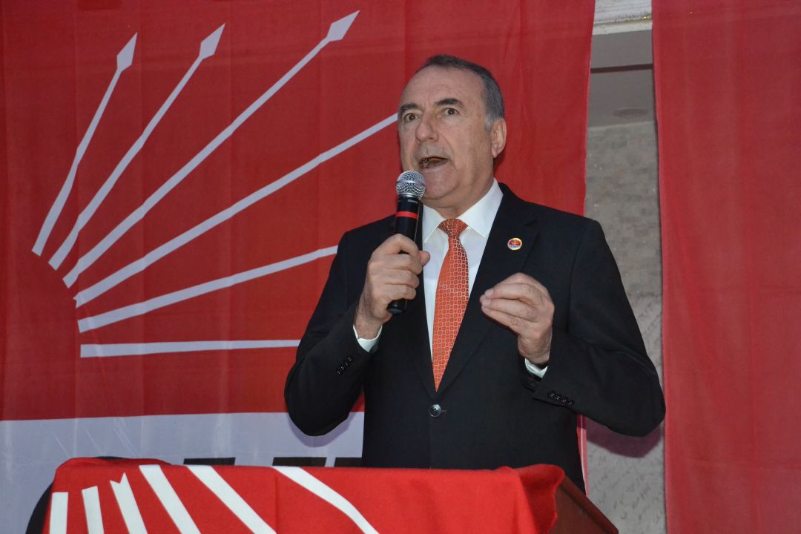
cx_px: 400
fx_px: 1335
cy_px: 267
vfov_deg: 22.6
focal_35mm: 60
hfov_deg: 33.4
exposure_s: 1/60
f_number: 4.5
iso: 3200
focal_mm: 40
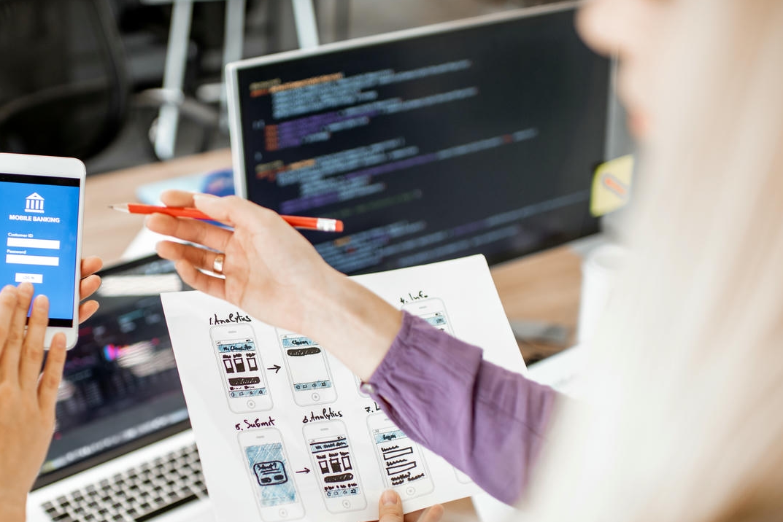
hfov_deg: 40.5
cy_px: 325
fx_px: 1044
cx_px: 250
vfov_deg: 28.0
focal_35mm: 48
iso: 400
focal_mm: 35
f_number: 2
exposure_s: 1/200
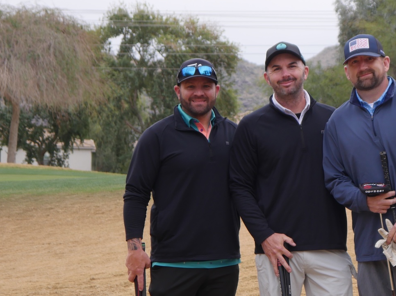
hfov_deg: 11.3
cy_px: 199
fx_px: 1990
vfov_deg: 8.5
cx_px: 400
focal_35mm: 174
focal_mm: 42
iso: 200
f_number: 5.6
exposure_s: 1/125
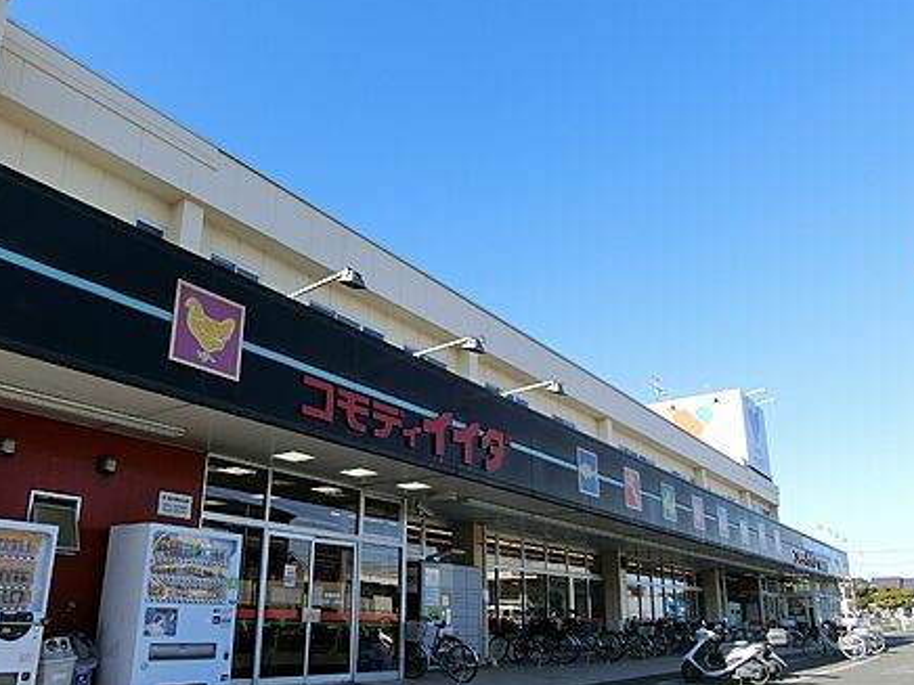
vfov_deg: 50.9
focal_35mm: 27
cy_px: 422
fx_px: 713
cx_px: 407
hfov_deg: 65.1
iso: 80
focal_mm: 4.06
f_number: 2.7
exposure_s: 1/800
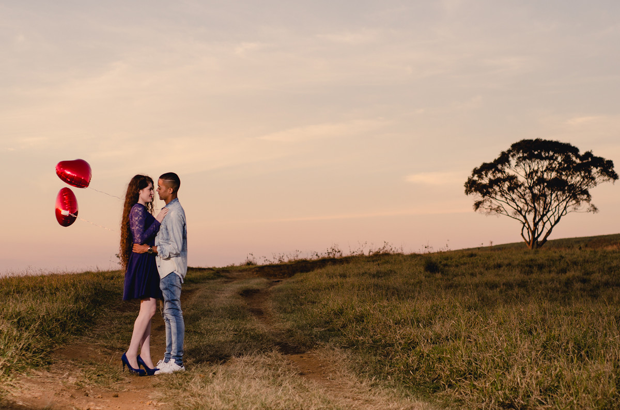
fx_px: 1289
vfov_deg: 18.1
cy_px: 205
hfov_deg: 27.1
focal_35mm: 75
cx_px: 310
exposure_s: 1/350
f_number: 2.4
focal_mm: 50
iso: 140
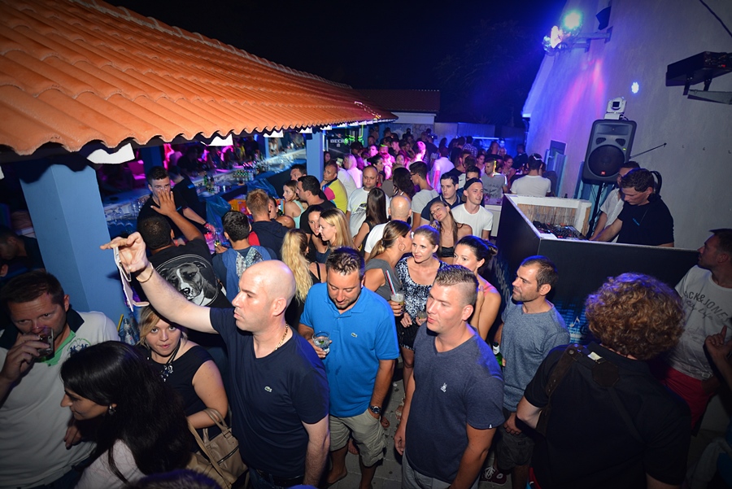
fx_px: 346
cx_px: 366
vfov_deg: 70.5
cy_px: 244
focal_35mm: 17
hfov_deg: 93.2
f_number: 2.8
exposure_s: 1/30
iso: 800
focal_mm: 17
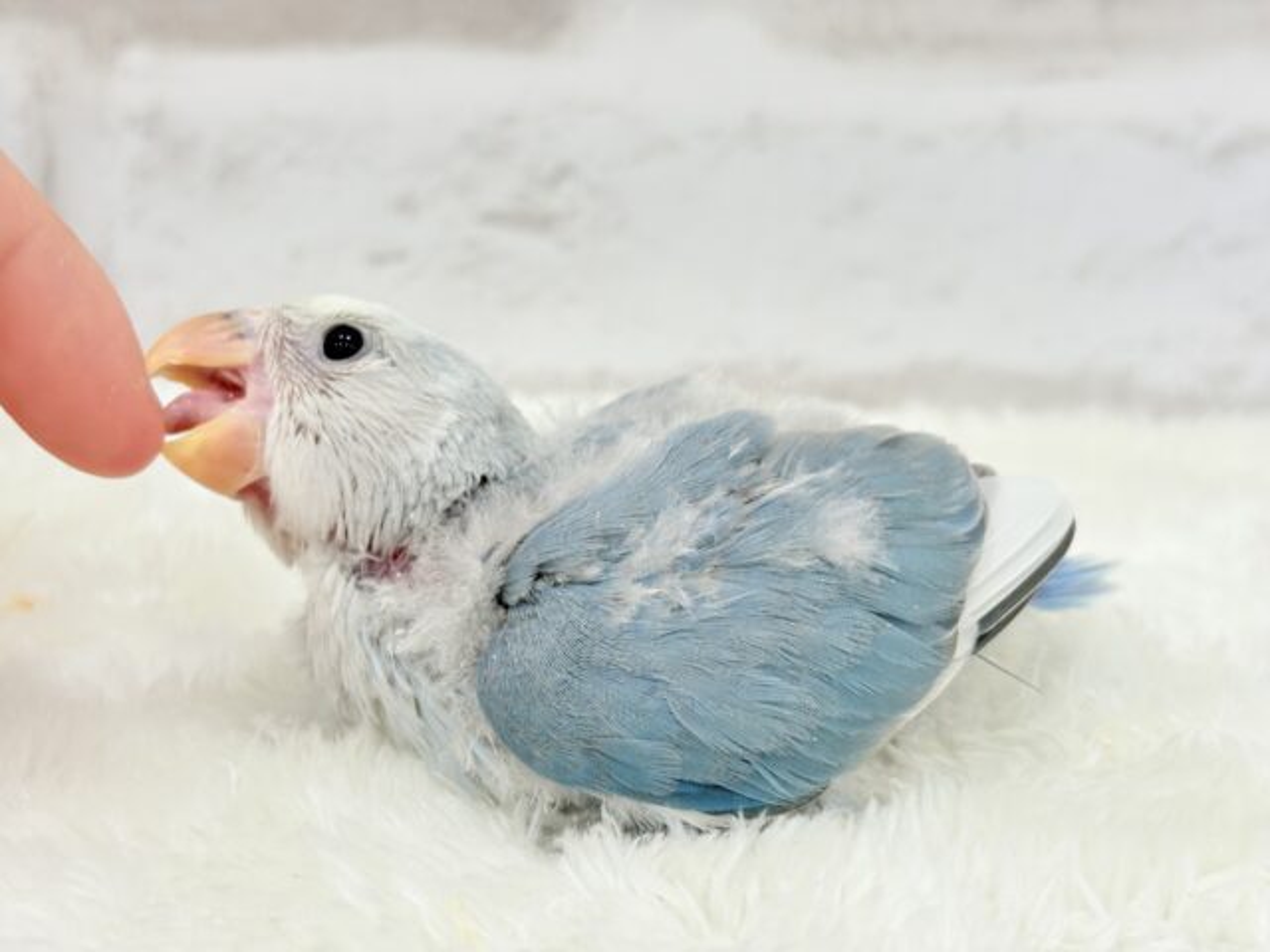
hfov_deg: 36.8
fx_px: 1908
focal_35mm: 52
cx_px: 635
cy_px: 476
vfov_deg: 28.0
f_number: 1.6
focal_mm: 5.96
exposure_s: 1/50
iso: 40
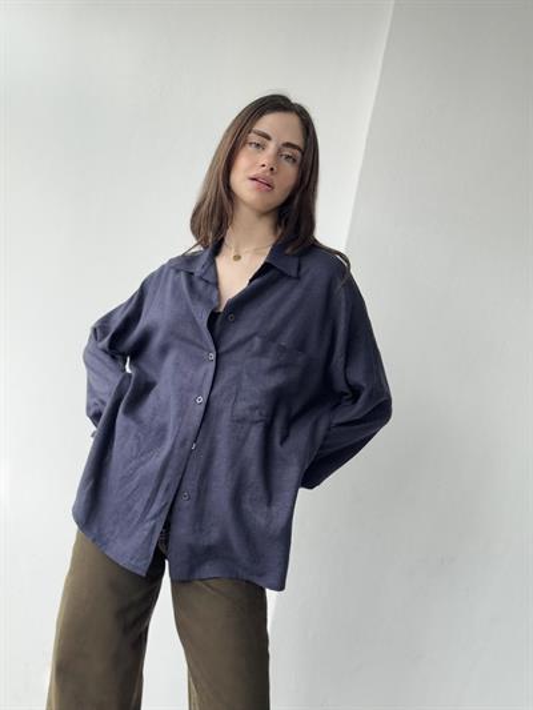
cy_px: 355
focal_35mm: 48
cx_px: 266
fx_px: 985
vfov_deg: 39.6
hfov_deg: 30.3
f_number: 1.78
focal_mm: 6.76
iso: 64
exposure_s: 1/461
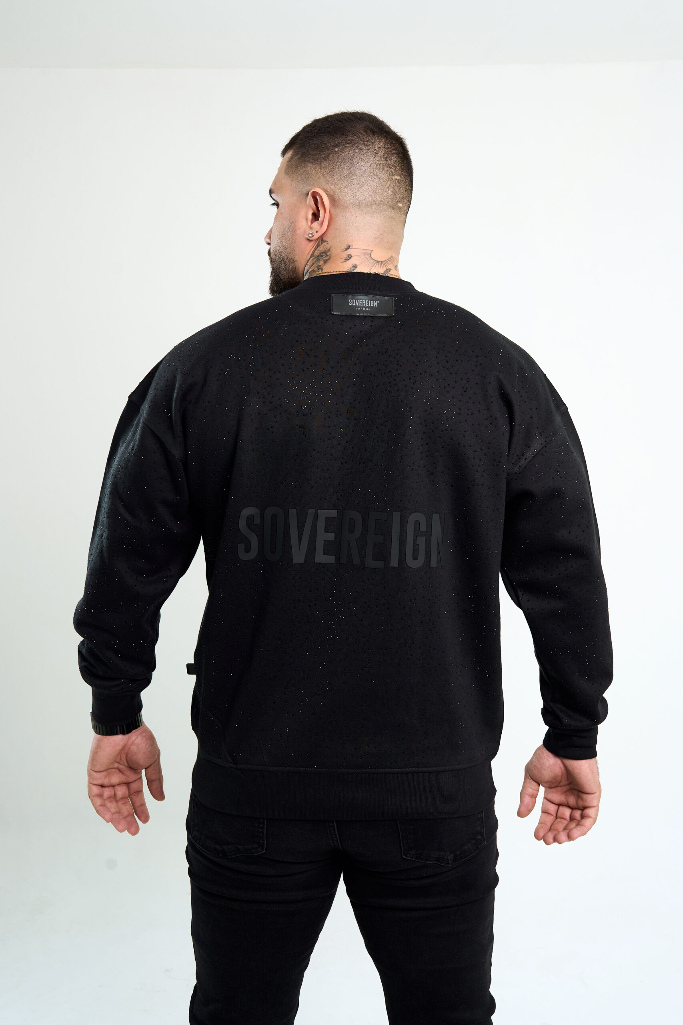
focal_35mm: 38
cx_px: 342
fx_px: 1081
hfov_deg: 35.1
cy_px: 512
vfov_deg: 50.7
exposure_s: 1/125
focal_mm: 38
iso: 500
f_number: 8
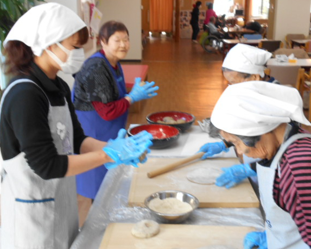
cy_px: 123
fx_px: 442
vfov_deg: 31.4
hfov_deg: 38.8
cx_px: 162
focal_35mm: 48
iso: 200
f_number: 4.2
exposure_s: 1/30
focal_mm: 7.7
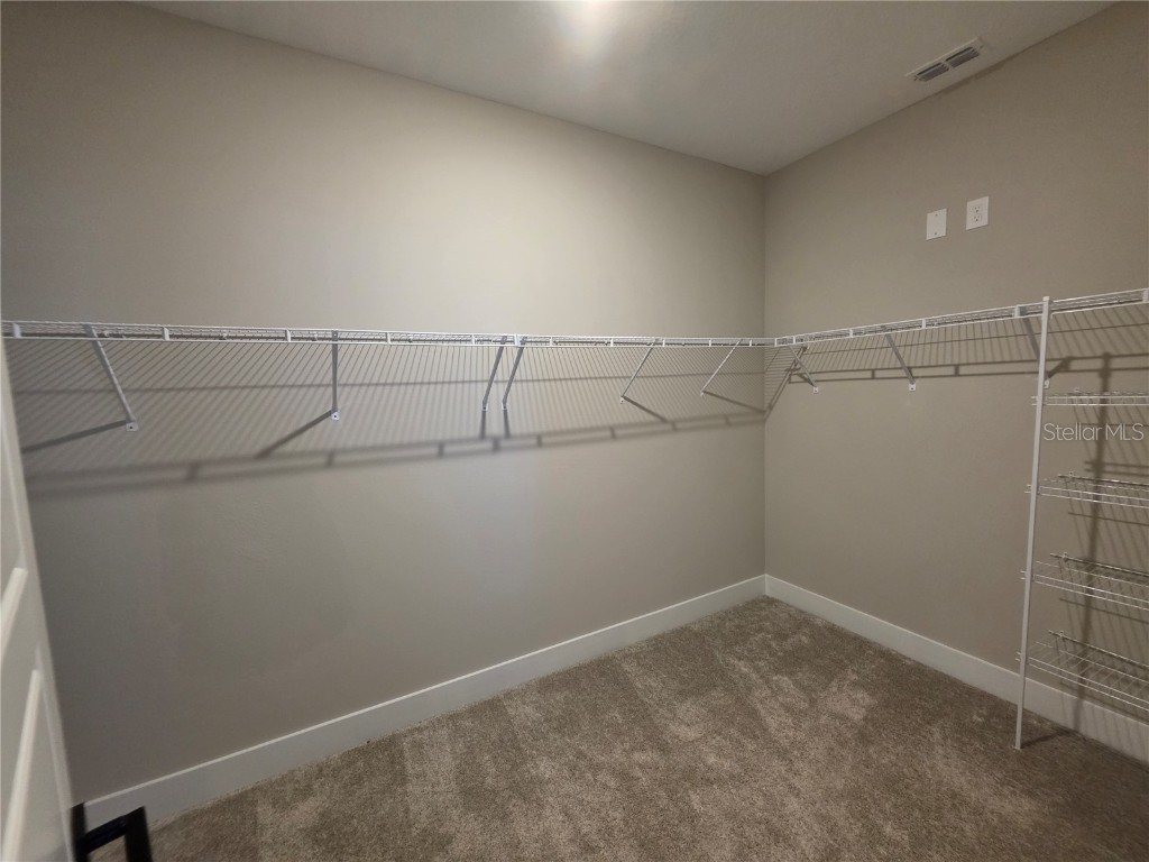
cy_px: 431
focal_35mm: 13
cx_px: 574
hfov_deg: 106.2
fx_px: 432
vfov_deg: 89.9
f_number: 1.9
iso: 400
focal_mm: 2.2
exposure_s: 1/60
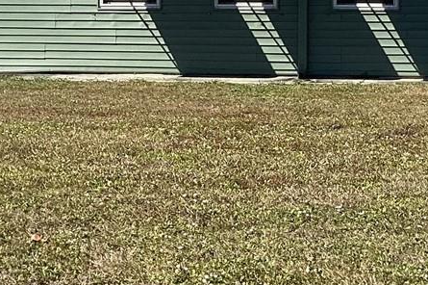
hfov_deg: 17.6
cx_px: 240
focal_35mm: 116
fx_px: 1378
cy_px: 53
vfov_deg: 11.7
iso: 25
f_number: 2.4
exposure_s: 1/1359
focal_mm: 3.3
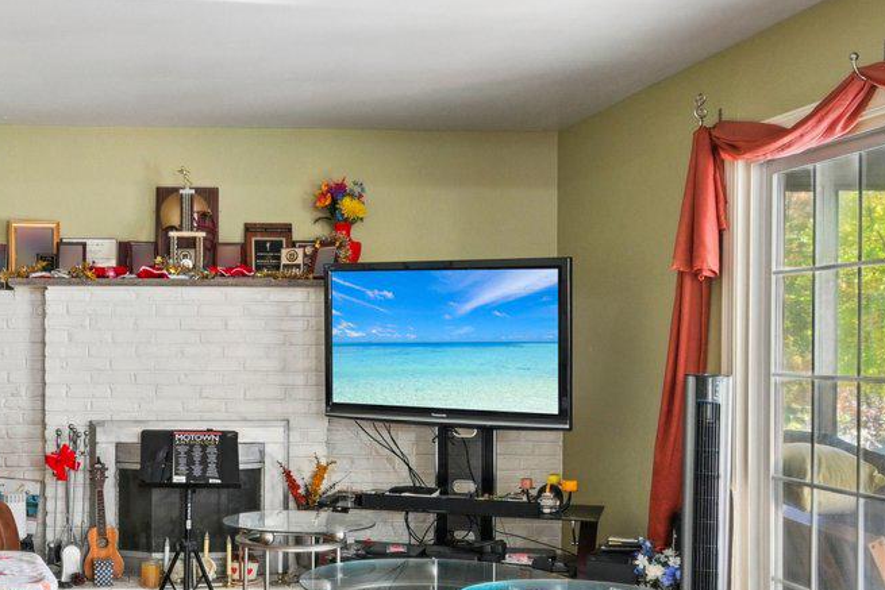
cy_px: 290
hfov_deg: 38.2
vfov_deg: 27.0
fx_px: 1229
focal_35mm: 50
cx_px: 180
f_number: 8
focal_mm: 16
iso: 800
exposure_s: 1/6
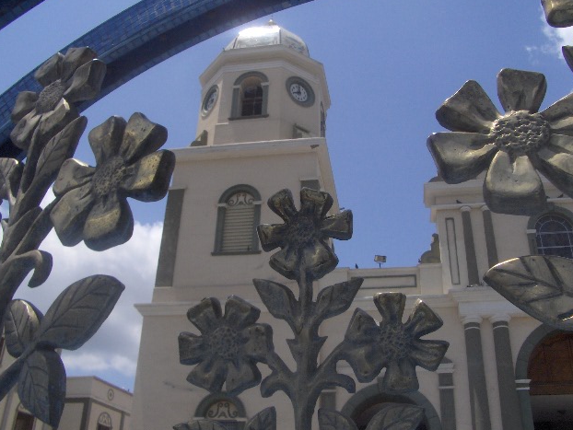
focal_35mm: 36
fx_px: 596
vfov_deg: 39.7
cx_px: 284
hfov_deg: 51.3
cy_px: 212
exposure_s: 1/1724
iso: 100
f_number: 4.3
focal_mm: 5.8
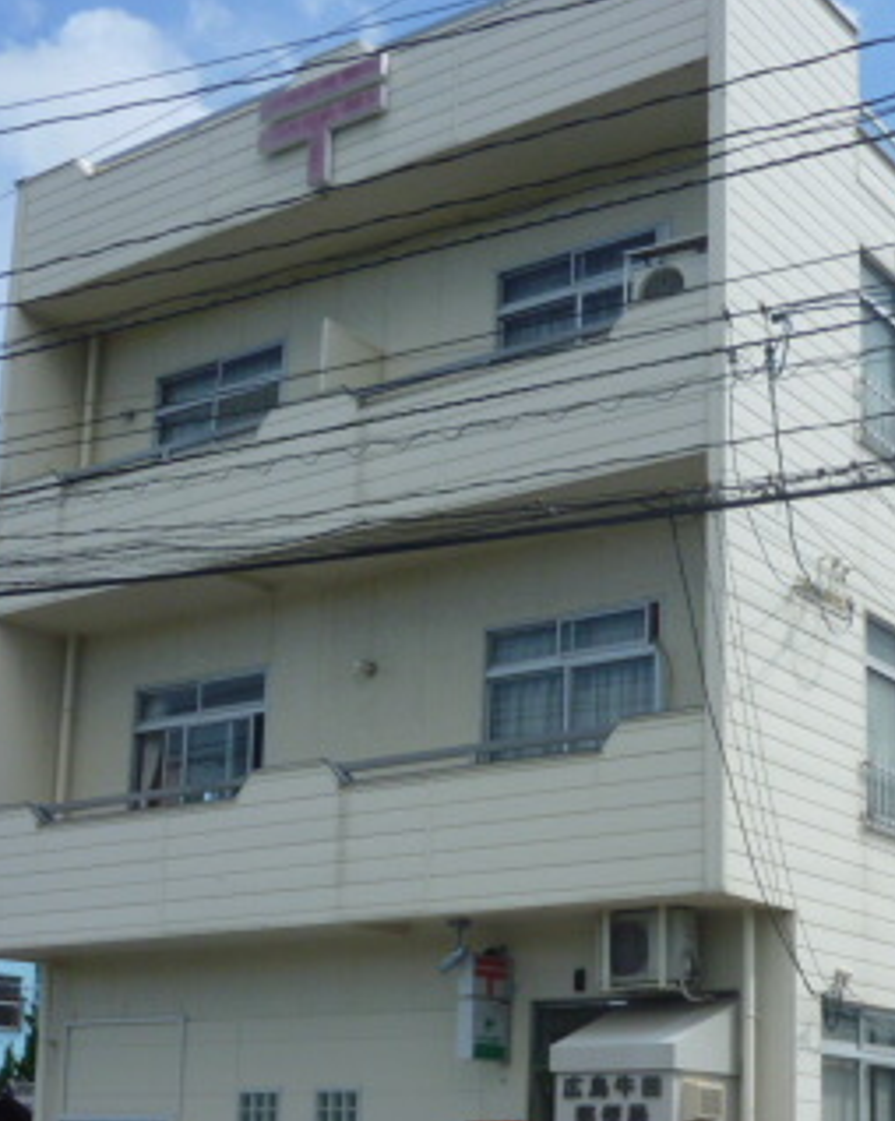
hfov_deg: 26.5
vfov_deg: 32.5
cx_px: 599
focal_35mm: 57
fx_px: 1889
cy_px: 825
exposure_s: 1/500
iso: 100
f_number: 5.6
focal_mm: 5.2
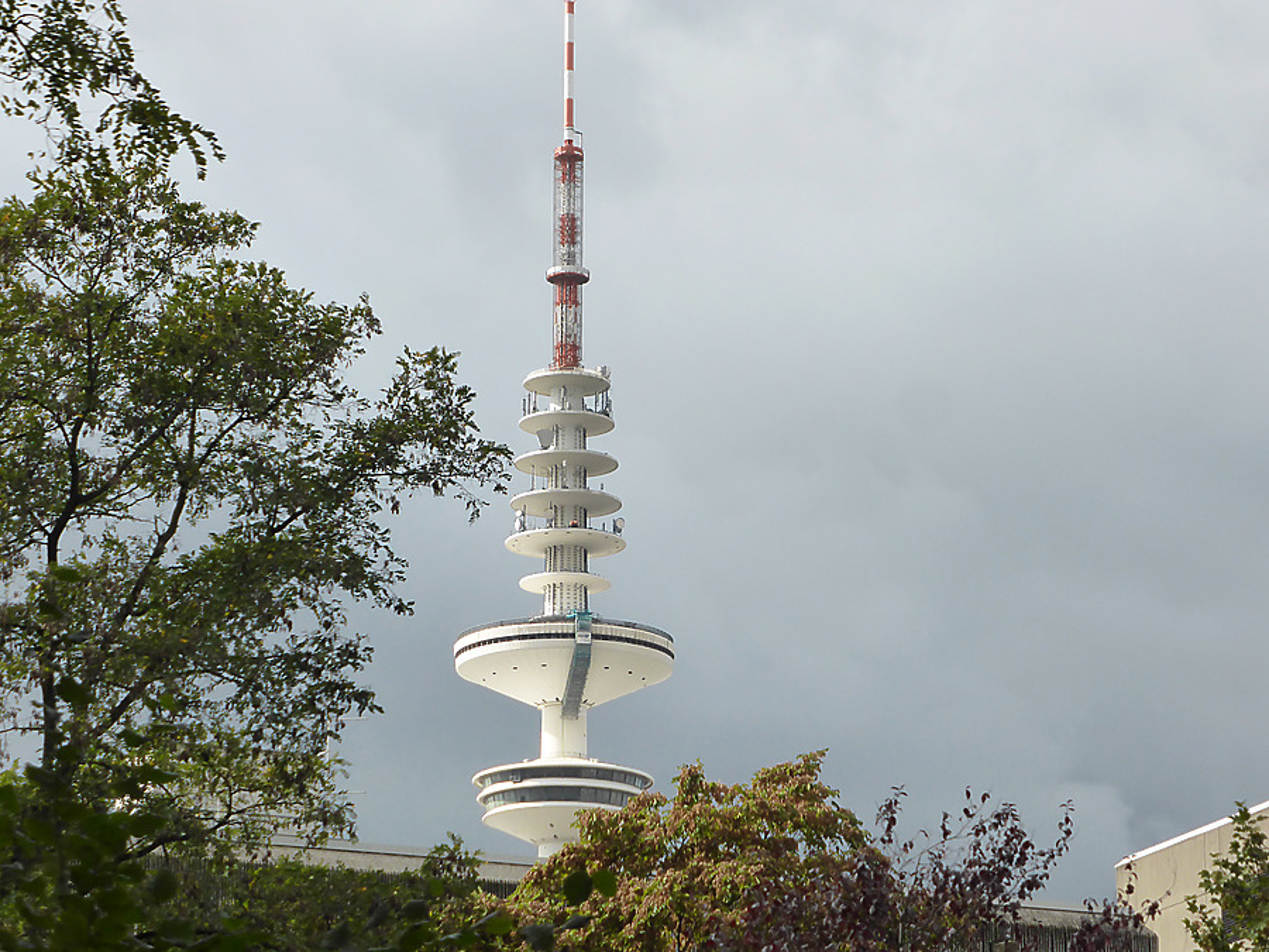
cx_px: 634
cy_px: 476
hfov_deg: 16.6
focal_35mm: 119
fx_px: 4362
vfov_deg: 12.5
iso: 160
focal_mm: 19.4
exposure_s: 1/500
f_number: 5.3
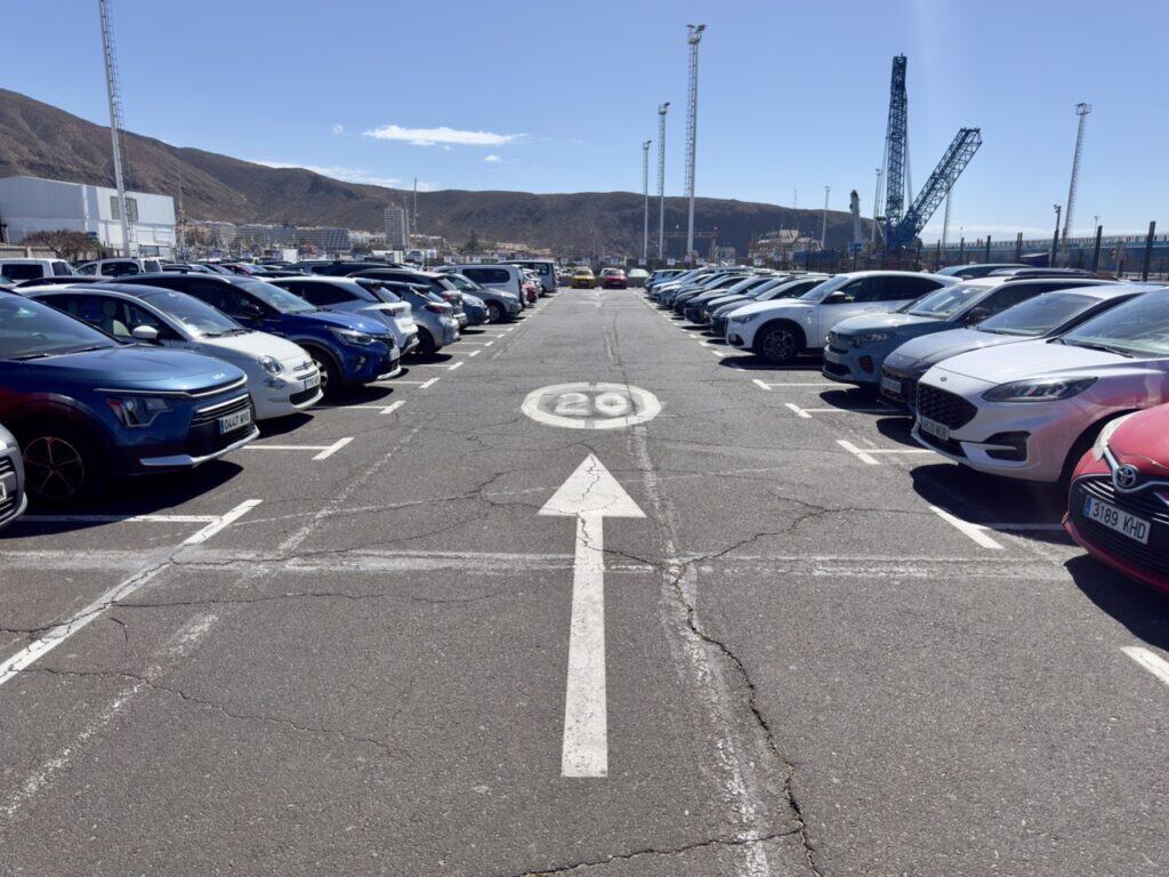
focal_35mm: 24
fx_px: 810
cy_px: 438
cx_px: 584
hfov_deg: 71.6
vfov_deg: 56.8
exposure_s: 1/6494
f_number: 1.78
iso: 64
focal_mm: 6.76
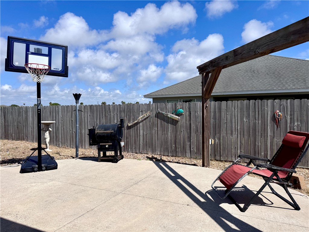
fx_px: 214
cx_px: 154
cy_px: 116
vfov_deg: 56.8
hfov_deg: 71.6
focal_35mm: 24
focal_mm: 6.76
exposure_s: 1/10417
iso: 80
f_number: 1.78
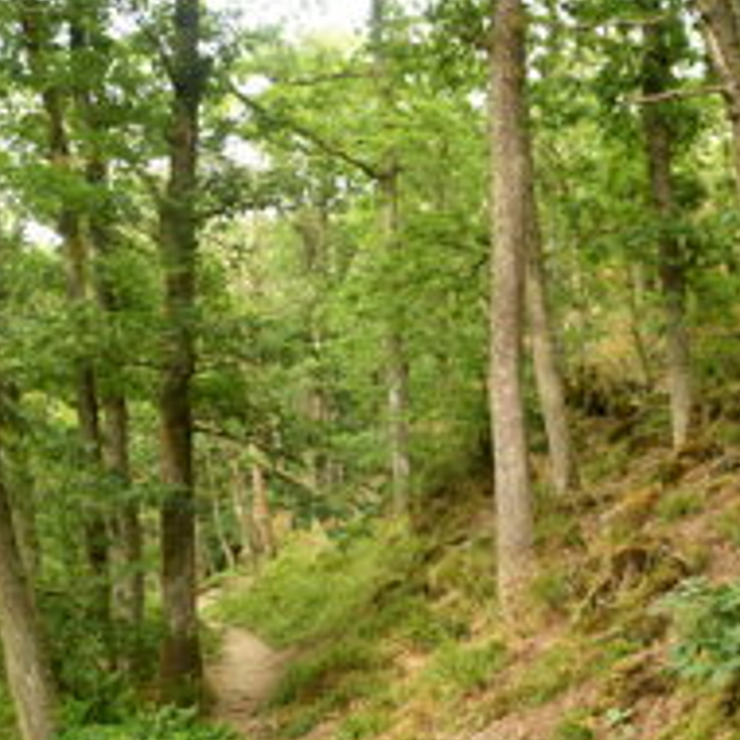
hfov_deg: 37.3
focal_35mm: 43
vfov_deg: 38.6
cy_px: 504
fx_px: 1040
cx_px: 627
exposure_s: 1/100
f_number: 3.5
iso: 200
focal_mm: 16
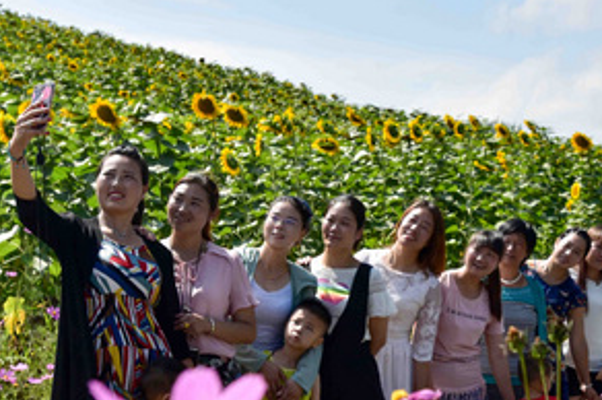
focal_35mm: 78
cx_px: 449
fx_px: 1303
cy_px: 290
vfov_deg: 17.4
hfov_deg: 25.7
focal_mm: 35
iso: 100
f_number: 8
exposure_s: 1/250
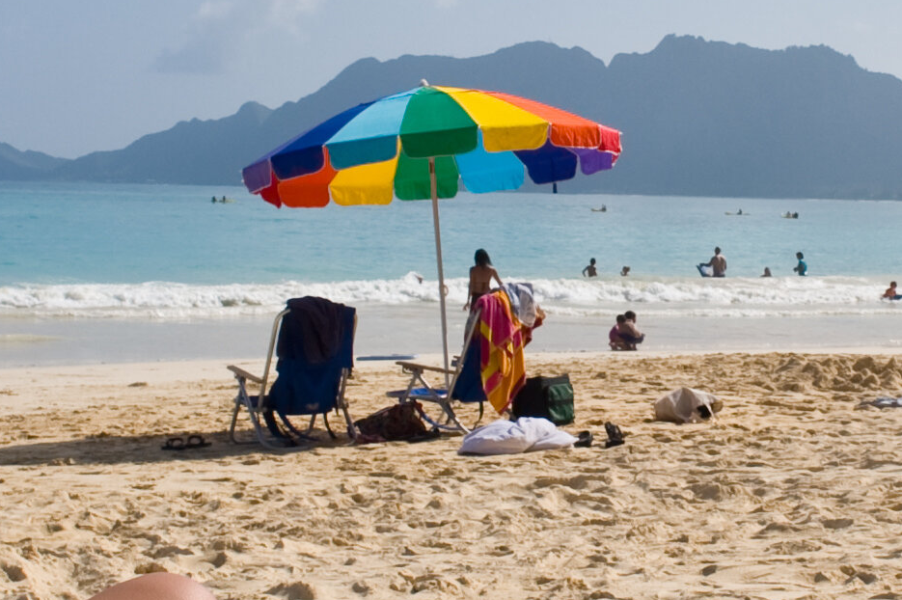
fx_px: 2278
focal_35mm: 91
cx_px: 673
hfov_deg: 22.2
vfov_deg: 15.0
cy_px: 227
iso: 200
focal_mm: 20
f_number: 11
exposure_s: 1/500
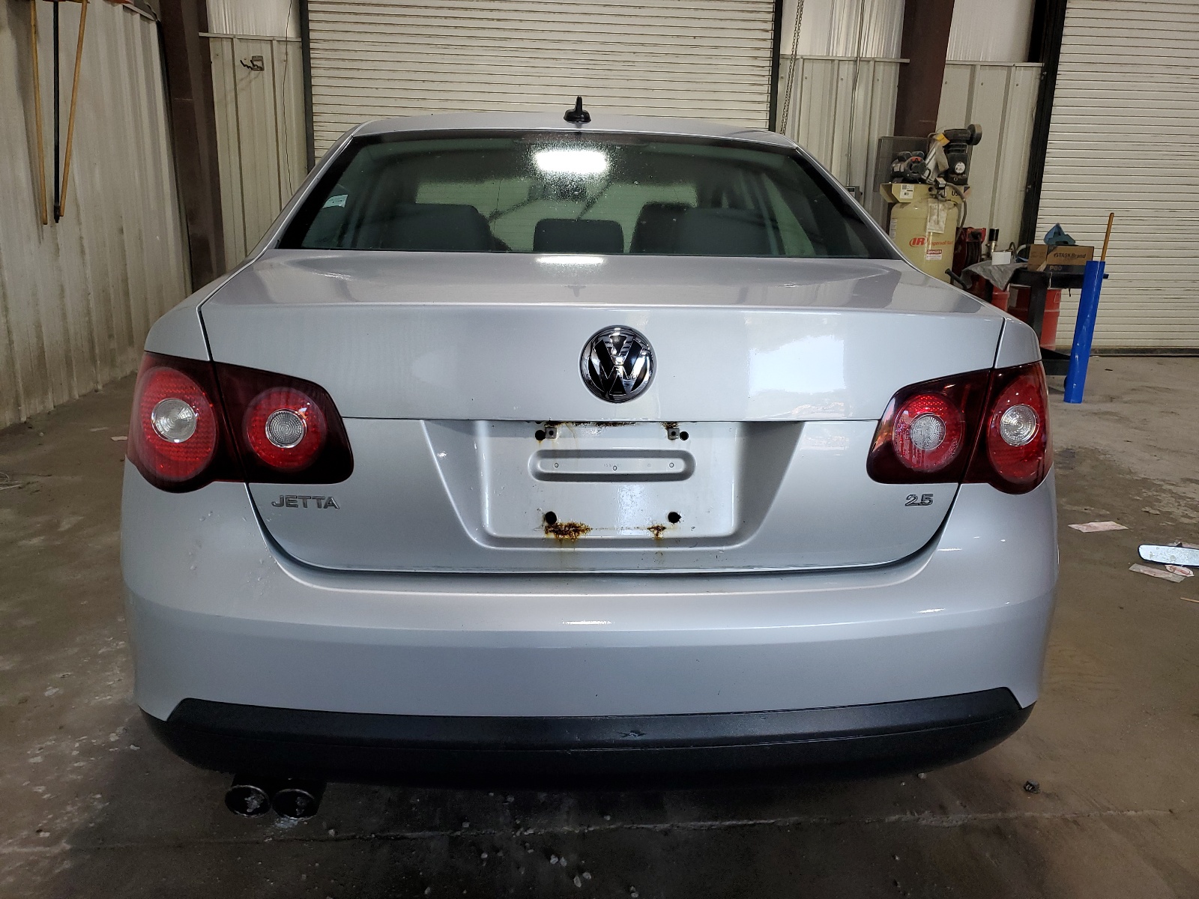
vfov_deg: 53.1
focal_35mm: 26
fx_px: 901
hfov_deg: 67.3
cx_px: 600
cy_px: 450
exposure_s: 1/120
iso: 82
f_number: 1.5
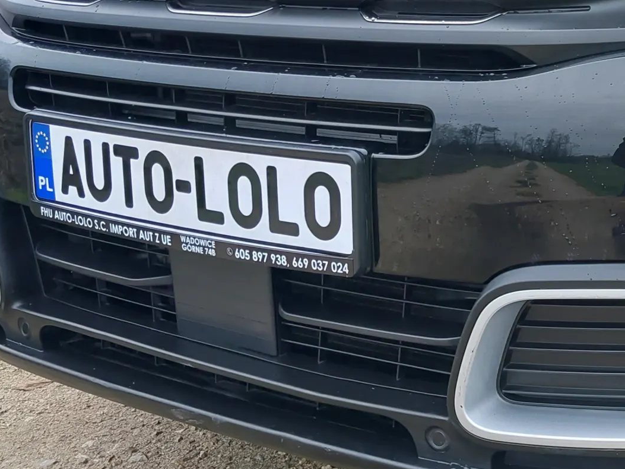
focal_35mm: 73
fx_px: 1318
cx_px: 645
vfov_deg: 19.8
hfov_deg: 25.2
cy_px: 58
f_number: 1.8
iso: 32
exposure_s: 1/50
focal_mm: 4.6
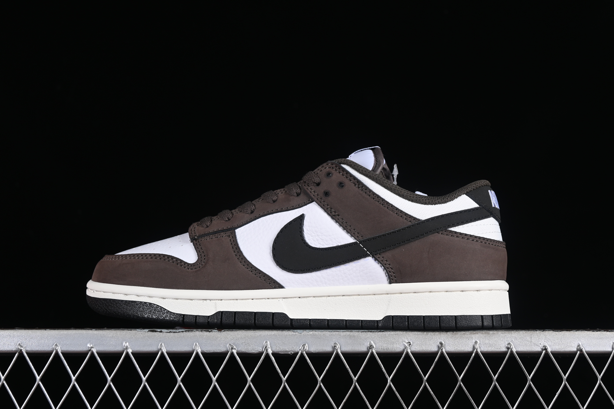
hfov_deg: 27.0
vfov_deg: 18.2
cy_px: 204
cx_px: 307
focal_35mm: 75
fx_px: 1279
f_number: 7.1
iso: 160
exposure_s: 1/60
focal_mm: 50
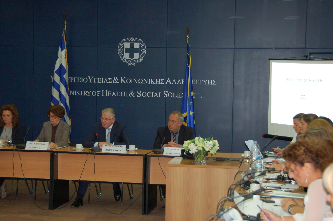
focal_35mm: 72
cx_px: 160
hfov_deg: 28.1
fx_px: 665
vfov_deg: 18.9
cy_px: 102
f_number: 4.5
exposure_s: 1/60
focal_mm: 42
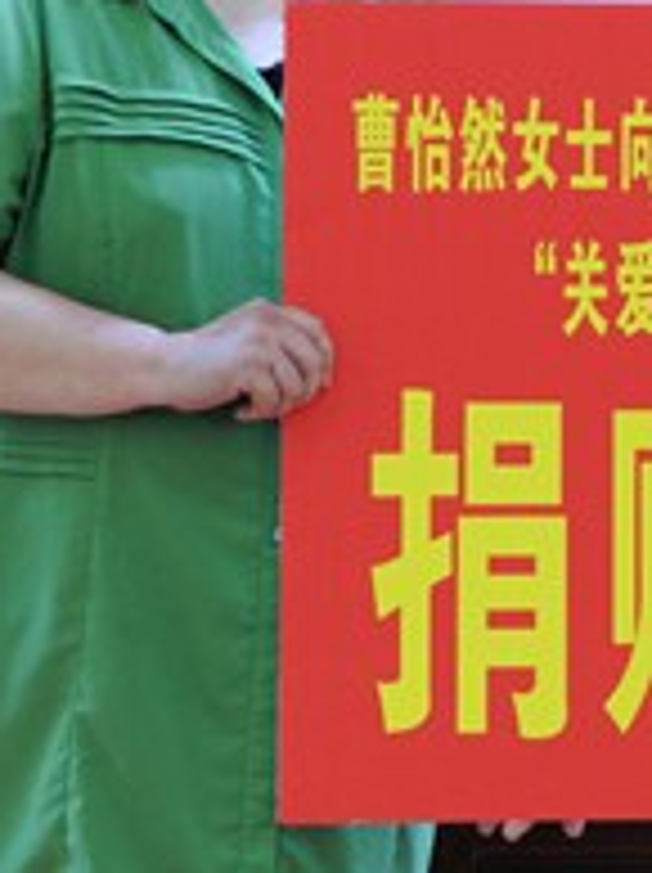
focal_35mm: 232
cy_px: 133
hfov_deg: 6.4
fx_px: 5839
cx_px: 796
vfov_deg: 8.5
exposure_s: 1/40
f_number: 5.6
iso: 3200
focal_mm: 78
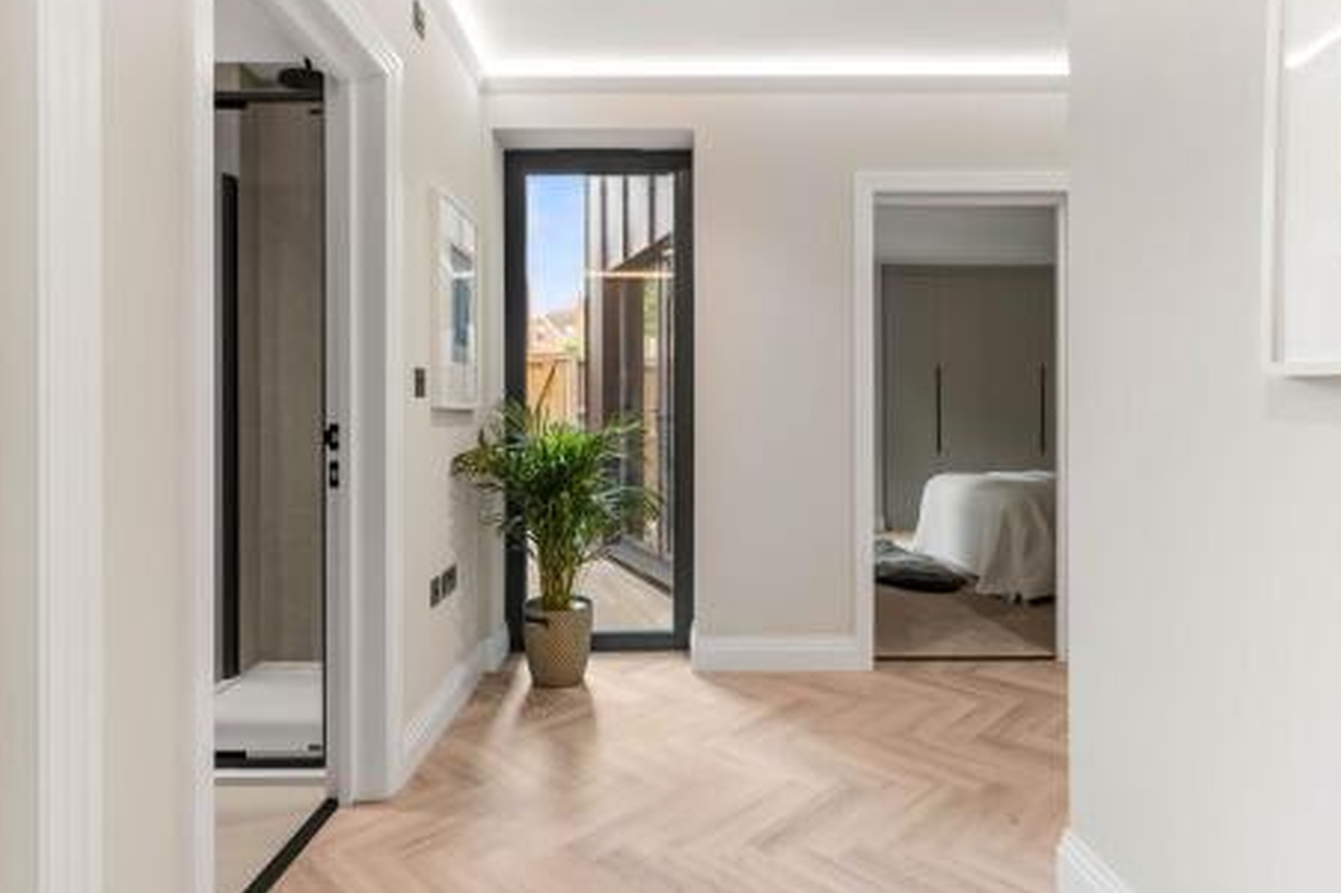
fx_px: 745
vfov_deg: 61.9
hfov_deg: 84.0
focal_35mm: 20
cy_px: 429
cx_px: 662
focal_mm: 19
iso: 500
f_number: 8
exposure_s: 1/6
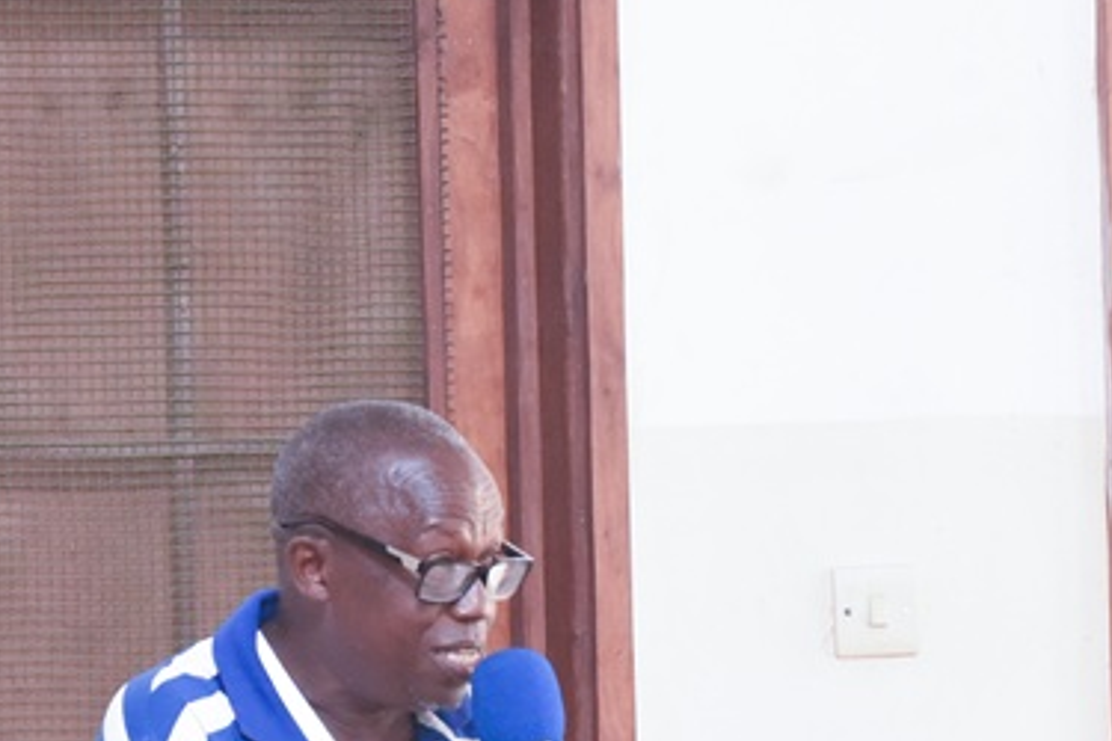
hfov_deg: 6.3
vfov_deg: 4.2
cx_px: 492
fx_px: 10038
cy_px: 705
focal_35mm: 325
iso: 5000
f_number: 8
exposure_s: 1/125
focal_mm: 120
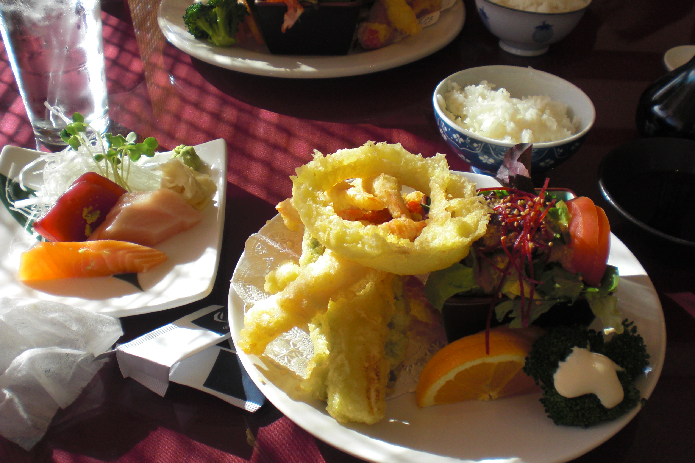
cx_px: 350
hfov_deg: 48.5
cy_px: 213
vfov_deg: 33.4
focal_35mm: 40
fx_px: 772
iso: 100
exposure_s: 1/100
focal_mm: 6.3
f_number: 3.1
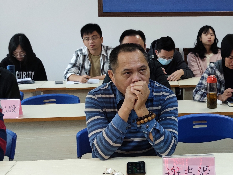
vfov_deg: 21.2
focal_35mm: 69
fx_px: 464
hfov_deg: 27.3
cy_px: 62
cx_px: 202
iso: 295
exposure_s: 1/100
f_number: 1.69
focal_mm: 6.72
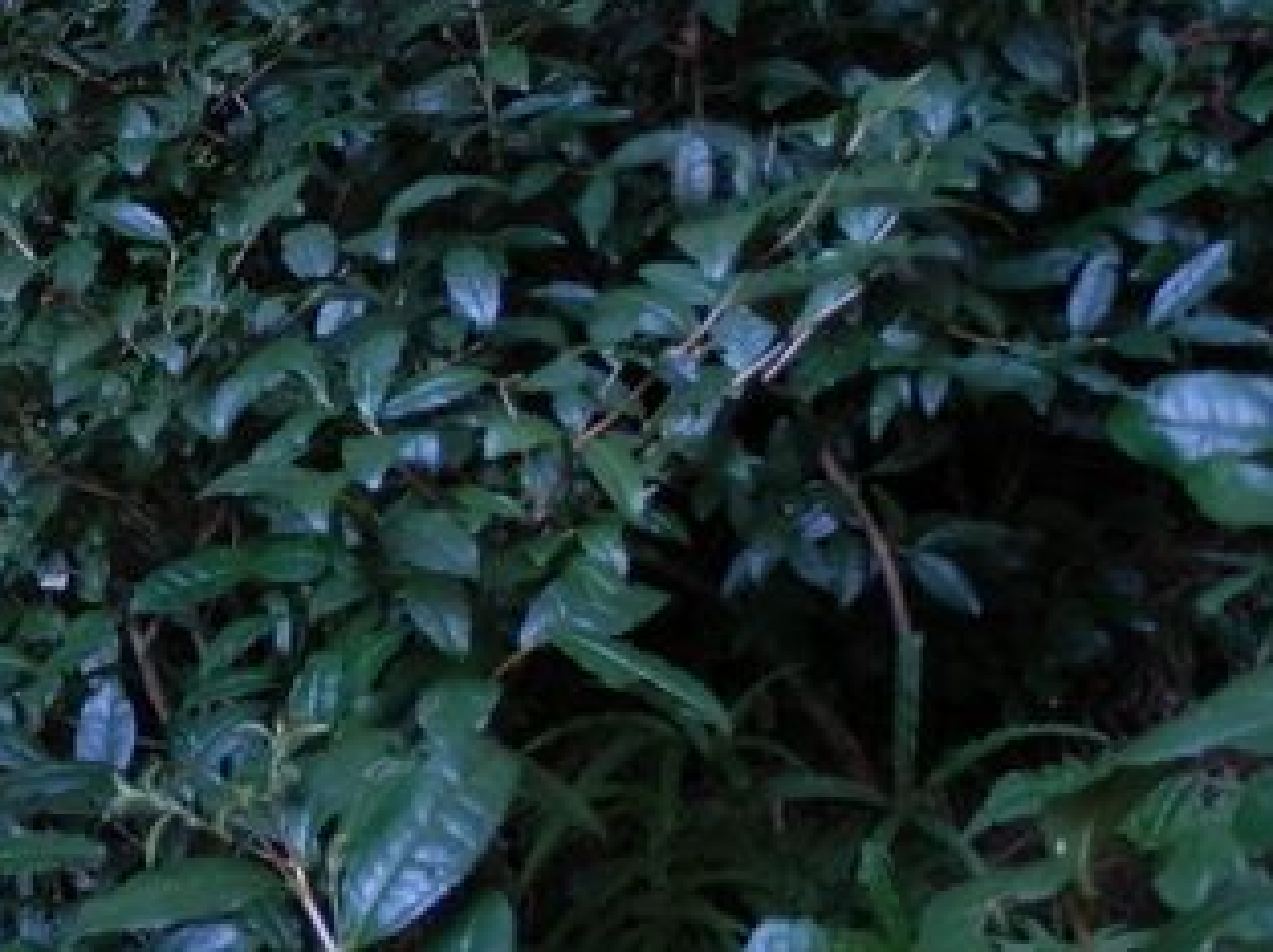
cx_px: -77
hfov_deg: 28.0
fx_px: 2351
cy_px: 28
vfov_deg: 22.1
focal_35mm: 64
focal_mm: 4.5
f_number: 3
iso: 100
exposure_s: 1/30
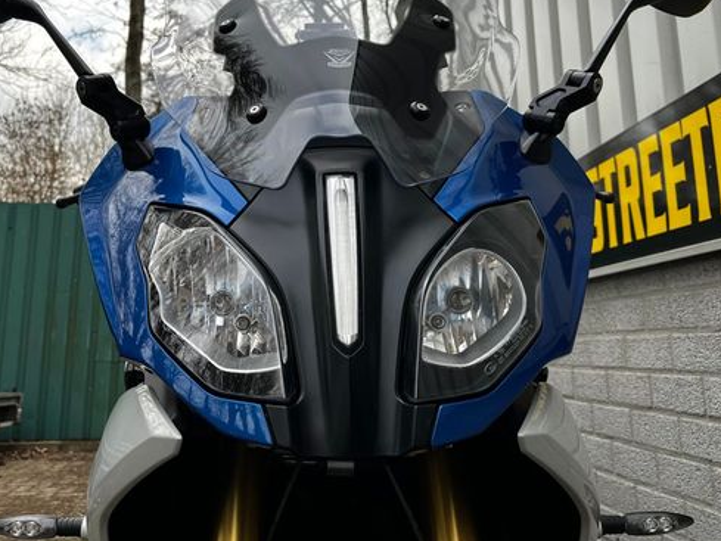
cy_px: 203
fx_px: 708
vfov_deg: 41.5
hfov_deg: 53.7
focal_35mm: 34
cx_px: 301
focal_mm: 5.1
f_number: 1.6
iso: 50
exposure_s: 1/483
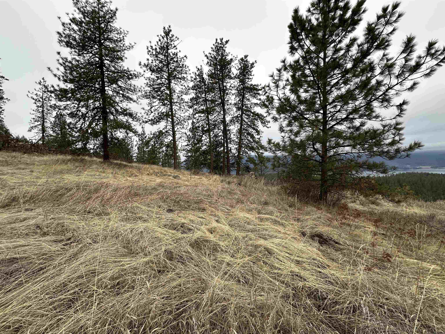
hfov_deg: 102.1
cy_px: 167
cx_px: 222
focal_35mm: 14
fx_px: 180
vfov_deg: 85.7
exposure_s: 1/202
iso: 40
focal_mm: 2.22
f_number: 2.2
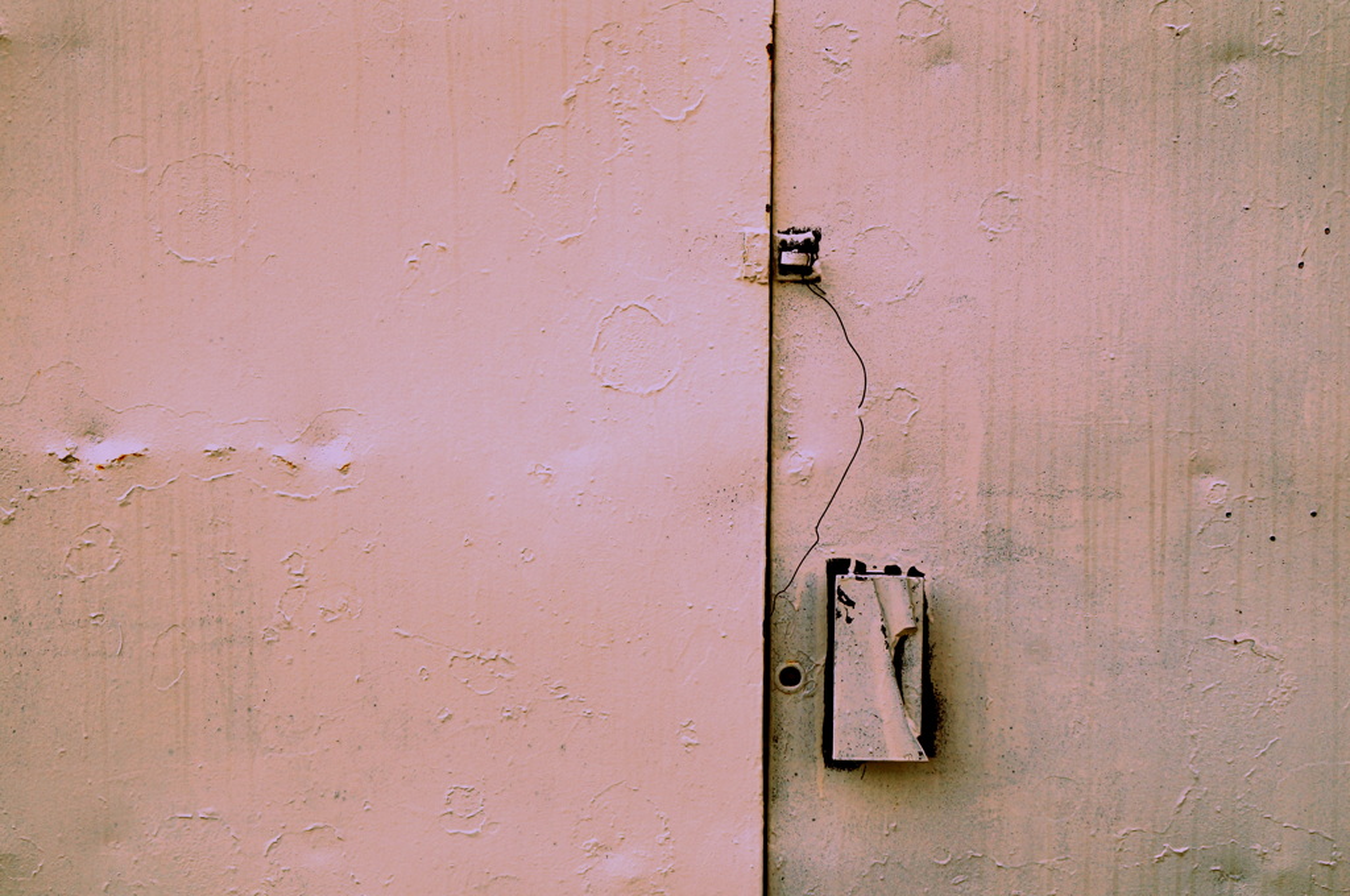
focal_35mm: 52
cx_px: 675
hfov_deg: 37.9
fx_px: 1966
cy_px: 448
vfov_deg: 25.7
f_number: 8
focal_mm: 35
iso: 100
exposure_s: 1/320
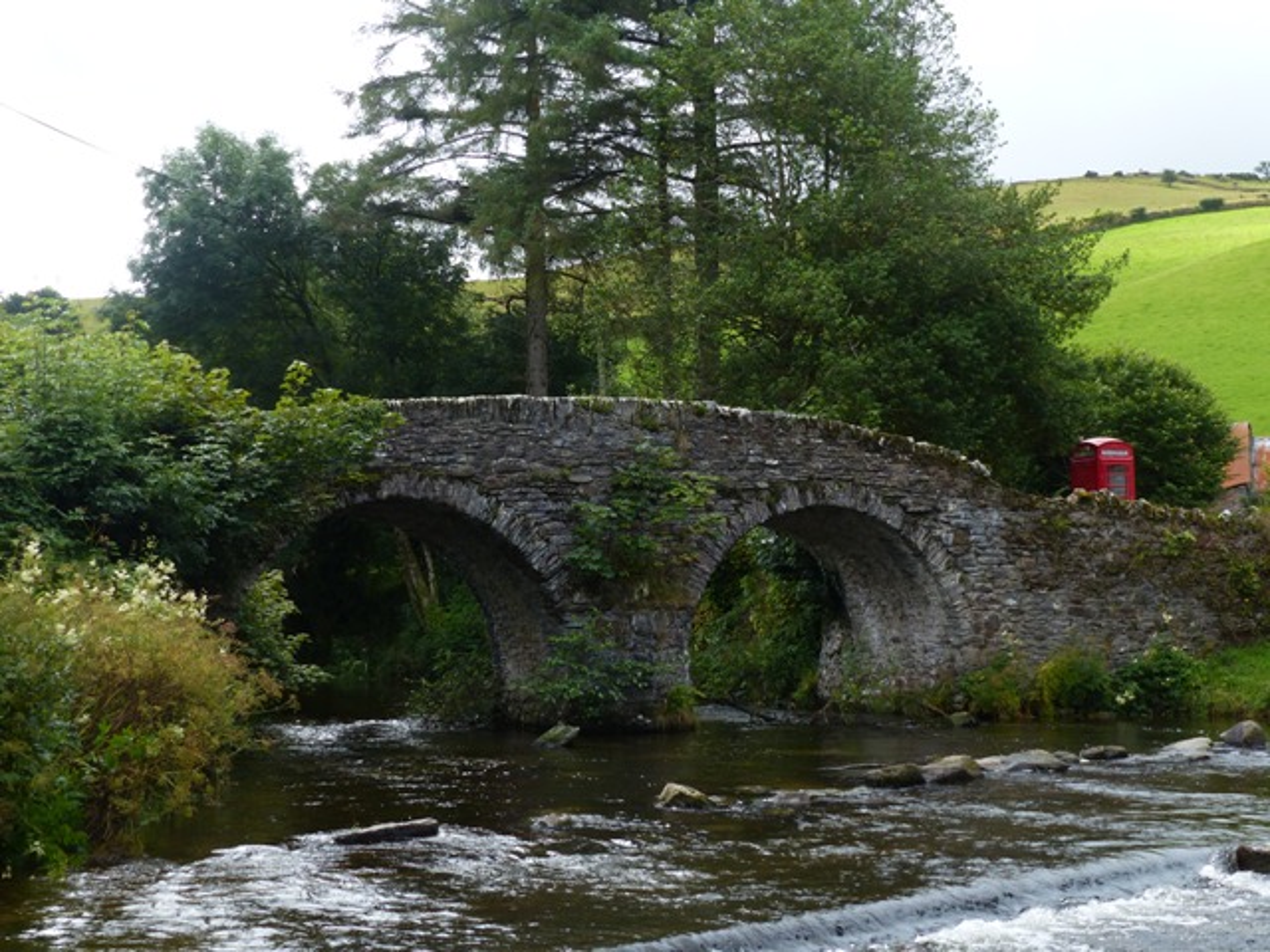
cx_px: 635
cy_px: 476
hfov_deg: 36.8
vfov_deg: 28.0
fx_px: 1908
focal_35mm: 52
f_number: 4
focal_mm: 9.4
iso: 100
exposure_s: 1/200
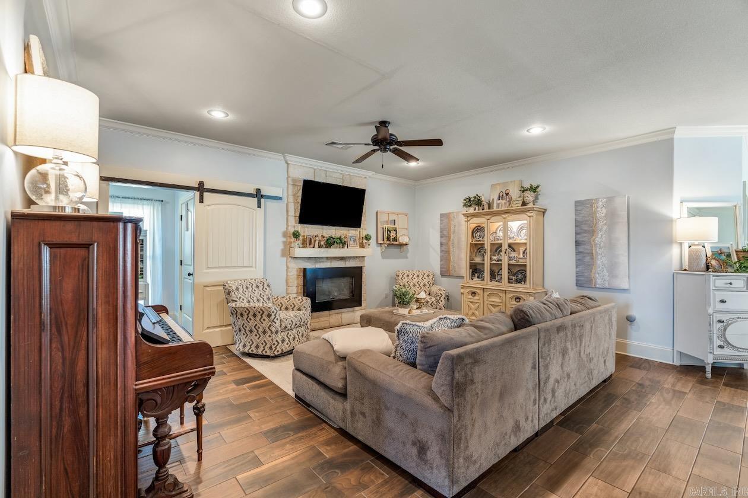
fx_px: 332
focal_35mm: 16
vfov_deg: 73.7
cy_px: 249
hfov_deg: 96.7
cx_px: 374
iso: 100
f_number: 5
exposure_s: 1/4
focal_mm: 16
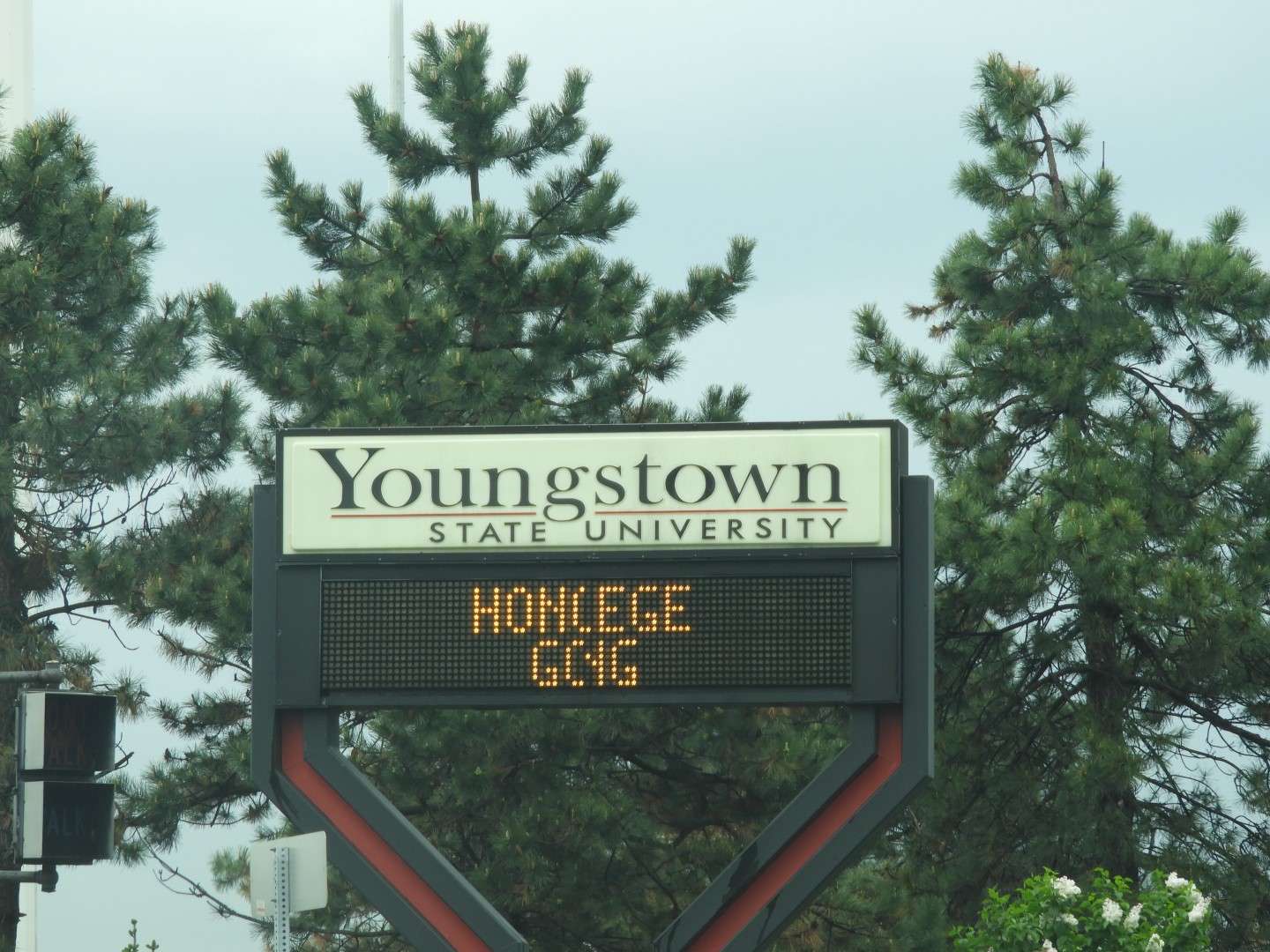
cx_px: 635
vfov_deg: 8.2
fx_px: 6604
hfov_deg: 11.0
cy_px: 476
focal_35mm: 180
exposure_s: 1/100
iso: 100
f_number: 5.3
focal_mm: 32.2
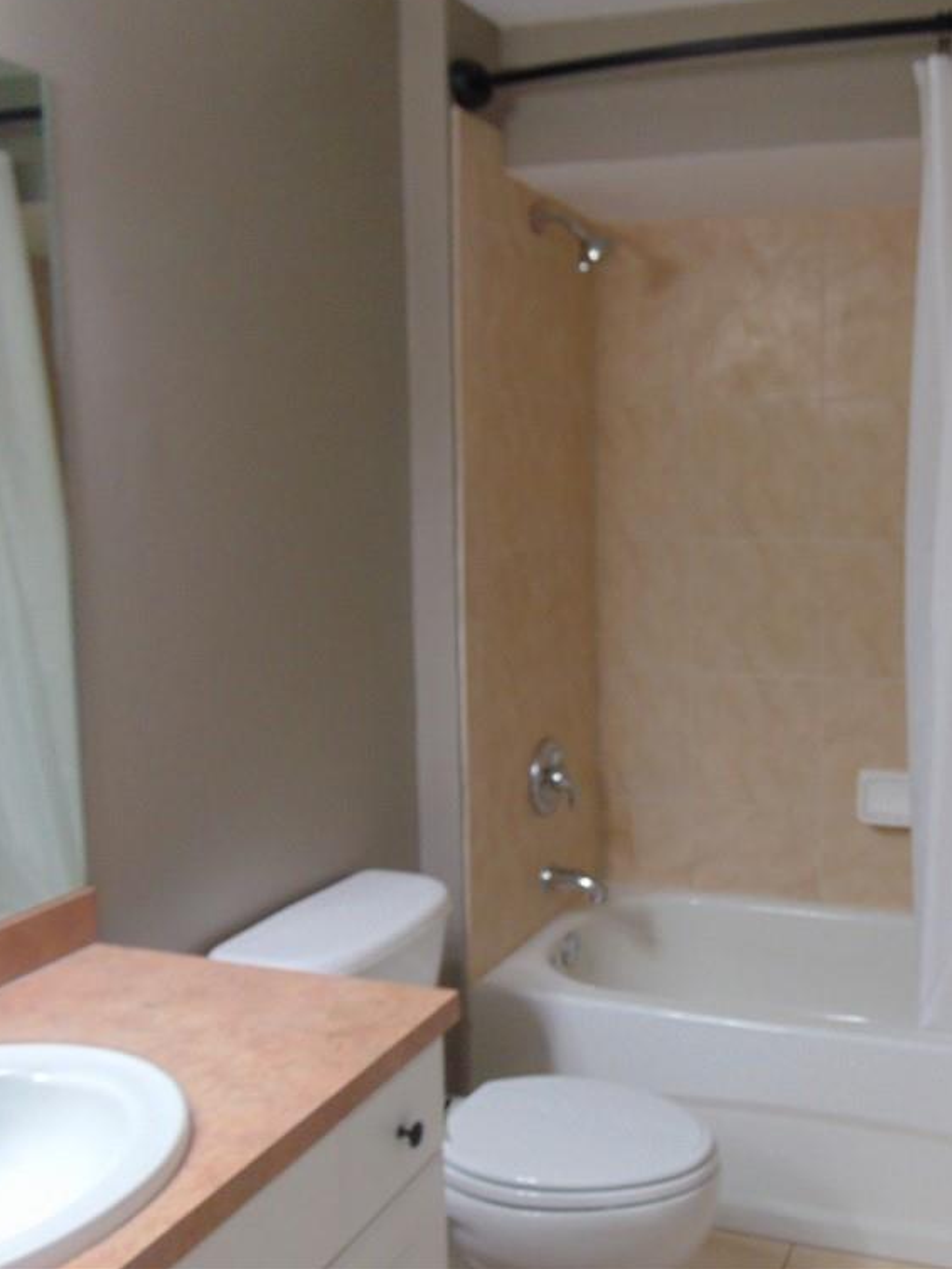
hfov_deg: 40.8
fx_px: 1246
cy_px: 624
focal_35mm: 34
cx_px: 689
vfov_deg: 53.9
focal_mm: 4.5
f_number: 3
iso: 160
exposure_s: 1/30
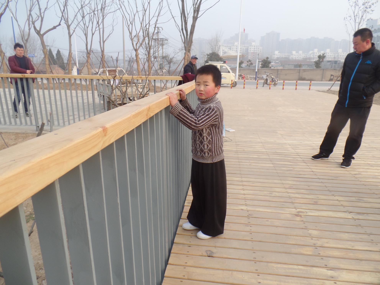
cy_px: 142
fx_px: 252
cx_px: 190
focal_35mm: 23
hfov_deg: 73.9
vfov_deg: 58.9
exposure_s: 1/125
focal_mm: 4.1
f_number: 3.5
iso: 80
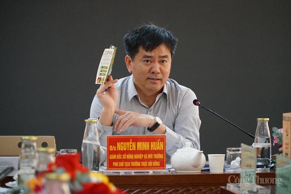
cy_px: 97
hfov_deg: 13.2
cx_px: 146
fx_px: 1261
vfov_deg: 8.8
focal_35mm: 156
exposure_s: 1/500
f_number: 4
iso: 6400
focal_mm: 104
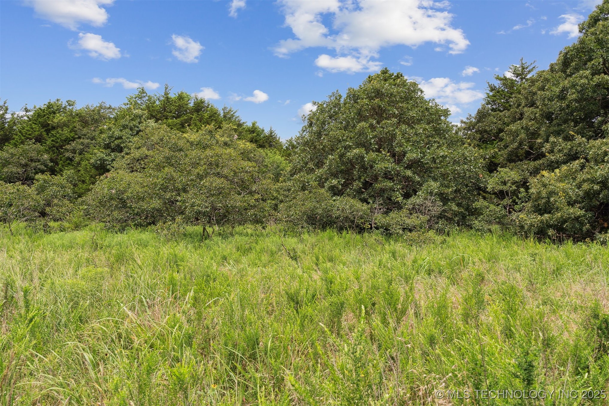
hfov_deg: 61.9
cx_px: 304
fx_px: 507
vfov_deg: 43.6
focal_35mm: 30
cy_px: 203
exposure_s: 1/250
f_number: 9.5
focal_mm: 30
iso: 250
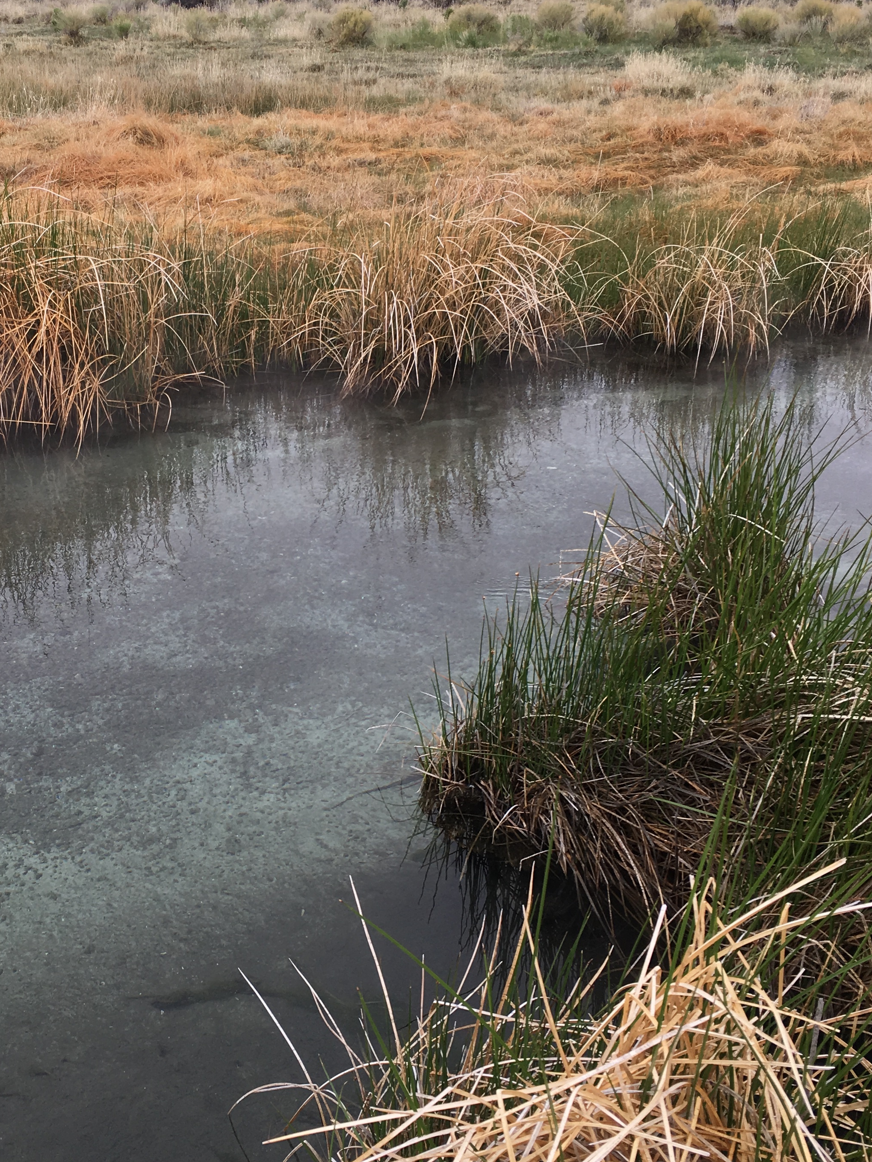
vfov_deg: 43.8
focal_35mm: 43
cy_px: 594
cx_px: 251
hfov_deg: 33.1
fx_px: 1444
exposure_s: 1/348
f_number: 2.2
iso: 25
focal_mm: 4.15
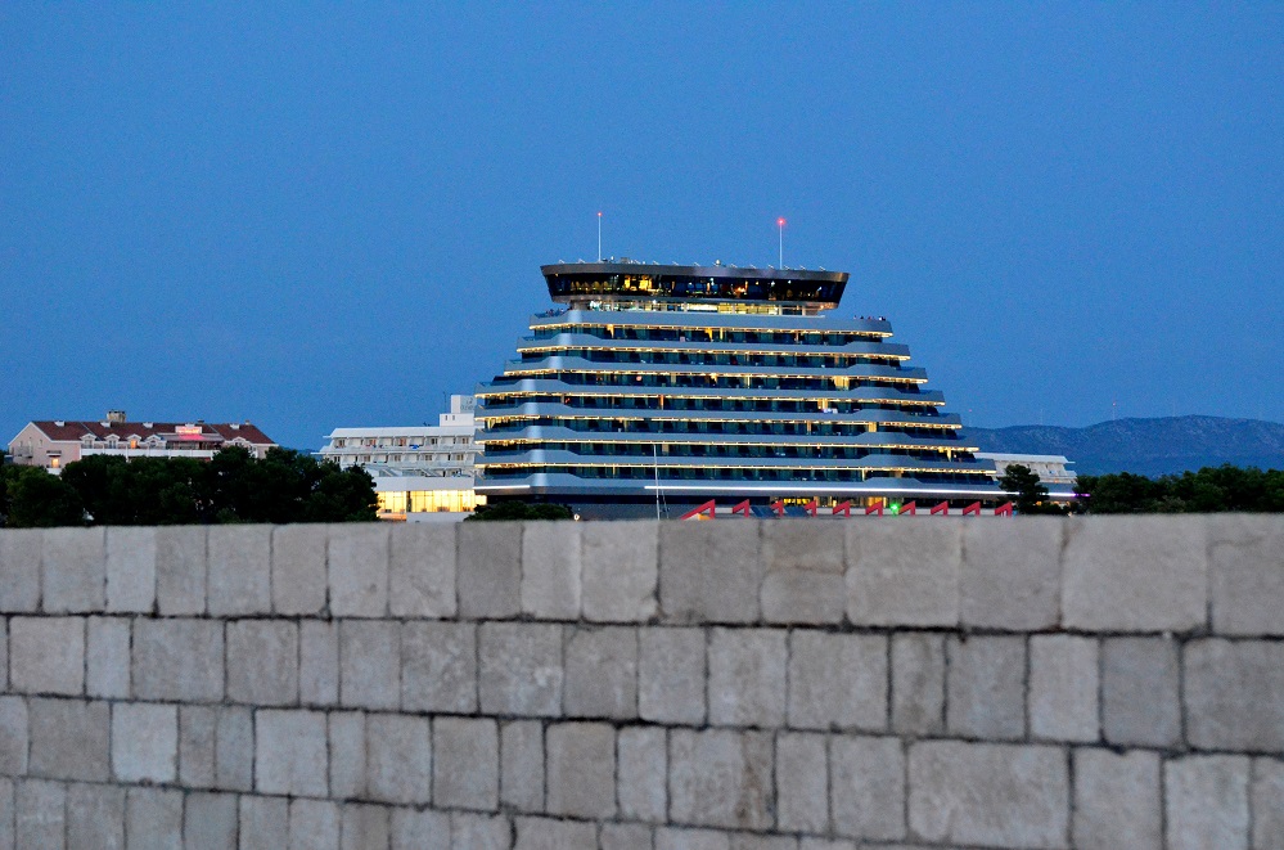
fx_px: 4910
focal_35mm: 138
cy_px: 425
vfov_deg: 9.9
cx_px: 642
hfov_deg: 14.9
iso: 6400
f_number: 5
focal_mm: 92
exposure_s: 1/25
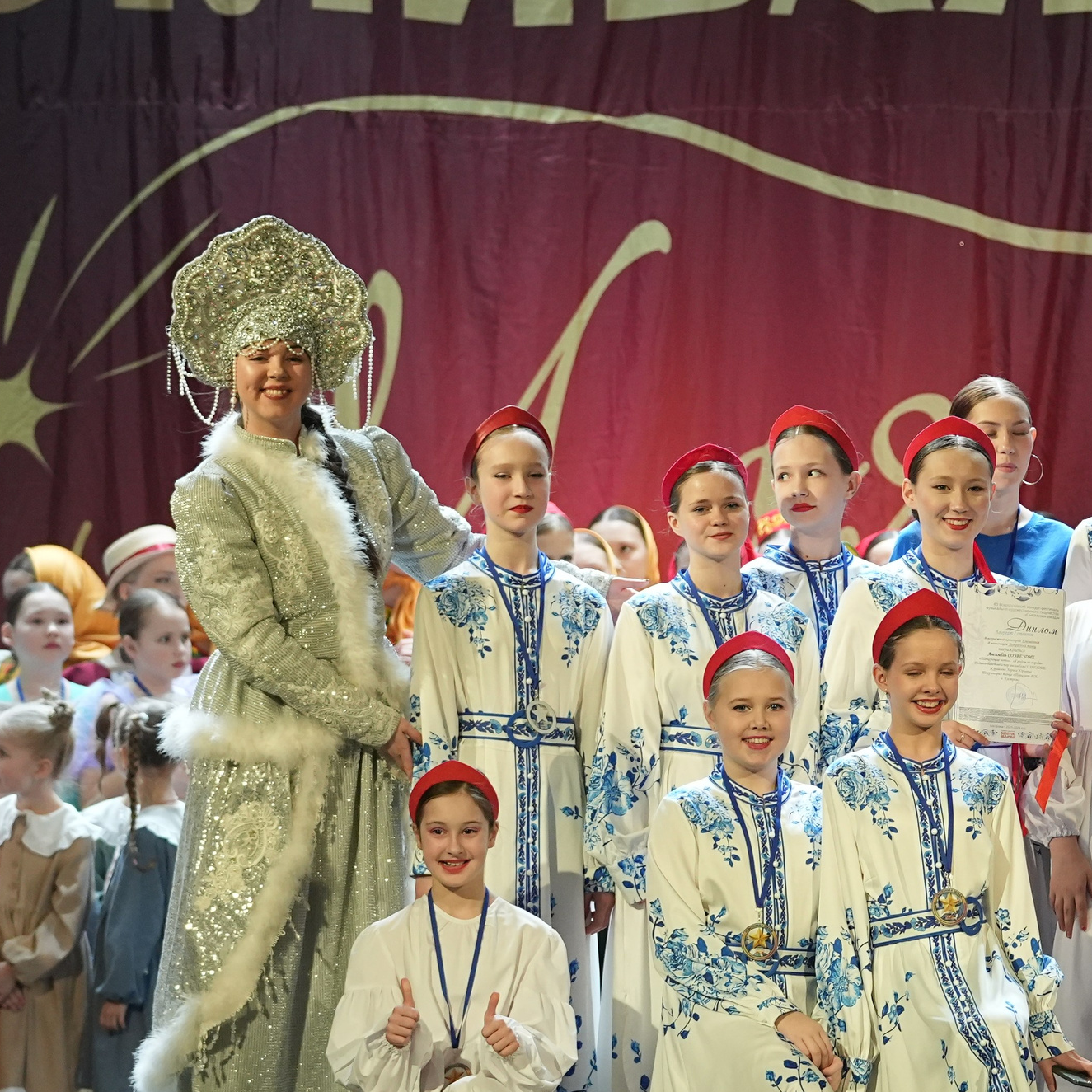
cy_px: 603
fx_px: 8851
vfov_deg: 7.1
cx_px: 1023
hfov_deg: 7.0
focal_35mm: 248
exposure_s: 1/400
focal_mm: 101
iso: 2000
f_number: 2.8
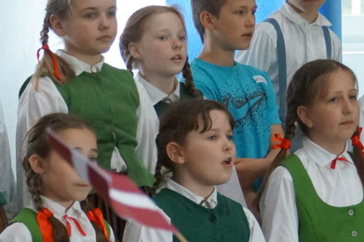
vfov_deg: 4.4
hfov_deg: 6.7
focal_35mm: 308
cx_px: -43
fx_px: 3112
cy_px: 348
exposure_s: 1/160
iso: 2500
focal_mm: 54
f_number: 5.6
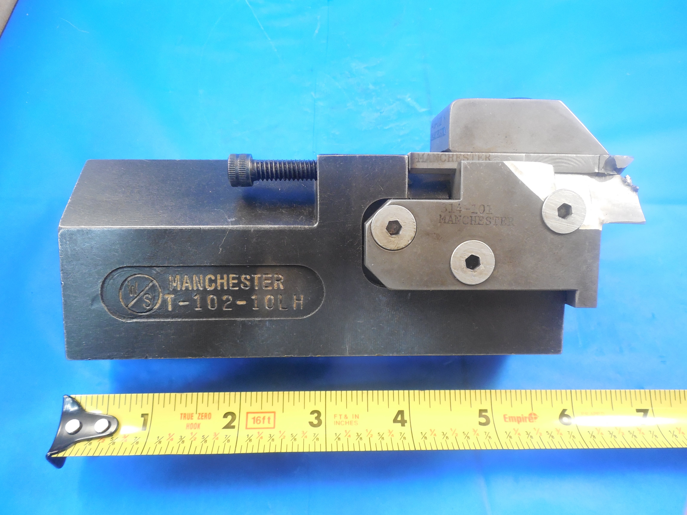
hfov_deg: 69.4
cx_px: 344
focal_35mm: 25
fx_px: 496
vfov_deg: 54.9
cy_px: 258
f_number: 3.3
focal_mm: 4.5
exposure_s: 1/15
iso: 400
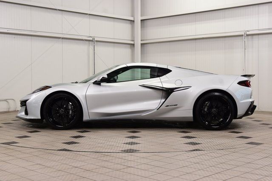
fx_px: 385
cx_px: 136
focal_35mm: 51
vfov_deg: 26.5
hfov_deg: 38.9
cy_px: 90
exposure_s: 1/60
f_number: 8
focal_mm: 34
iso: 900
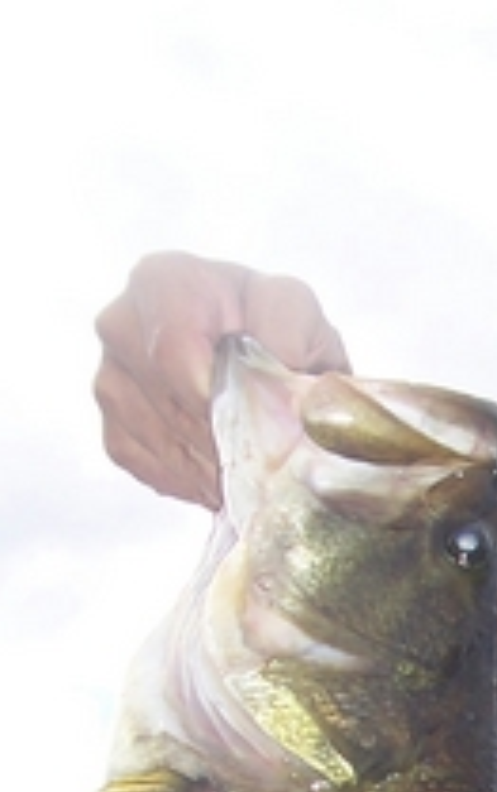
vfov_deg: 19.7
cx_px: 683
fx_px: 2163
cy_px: 927
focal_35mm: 100
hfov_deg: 12.6
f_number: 5.6
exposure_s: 1/350
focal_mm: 5.6
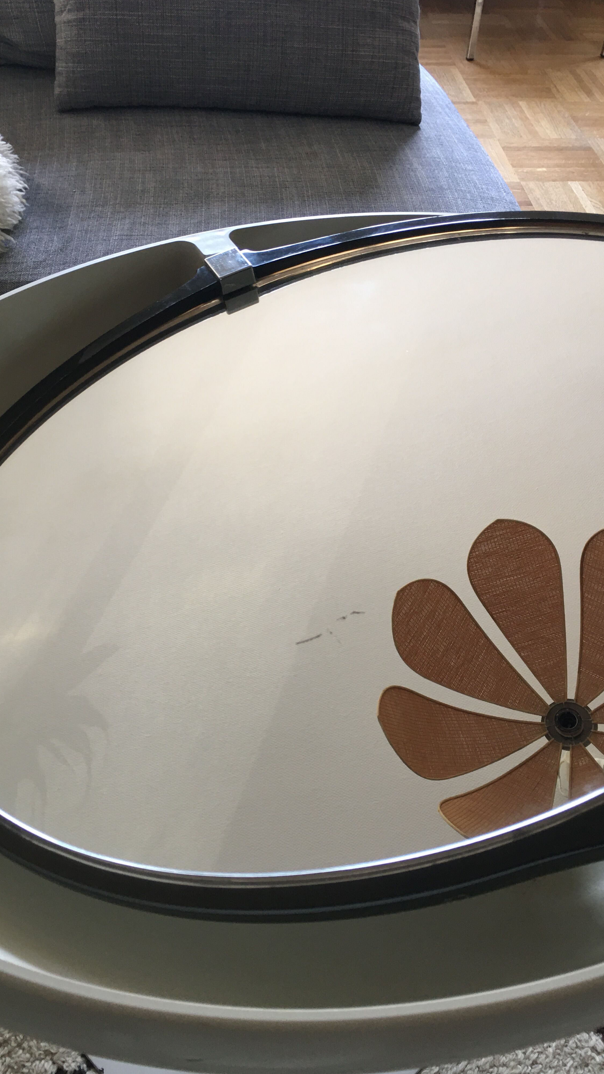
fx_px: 911
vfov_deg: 61.0
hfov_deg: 36.7
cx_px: 286
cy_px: 537
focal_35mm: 32
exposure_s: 1/17
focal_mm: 4.15
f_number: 2.2
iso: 32
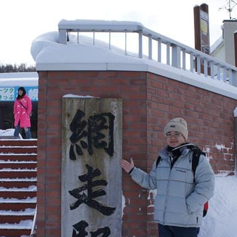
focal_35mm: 49
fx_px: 380
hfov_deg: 34.6
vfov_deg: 34.2
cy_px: 167
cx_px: 95
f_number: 7.1
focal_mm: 18
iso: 200
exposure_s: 1/500
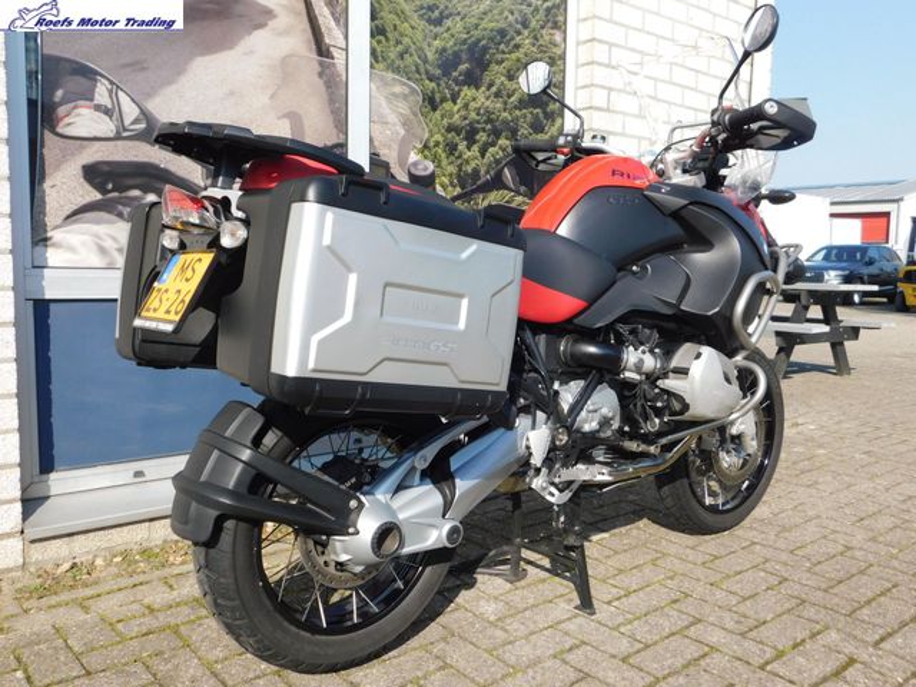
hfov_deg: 60.0
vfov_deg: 46.8
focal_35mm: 30
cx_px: 458
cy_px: 344
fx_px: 794
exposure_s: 1/800
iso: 125
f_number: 3.2
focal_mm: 5.3
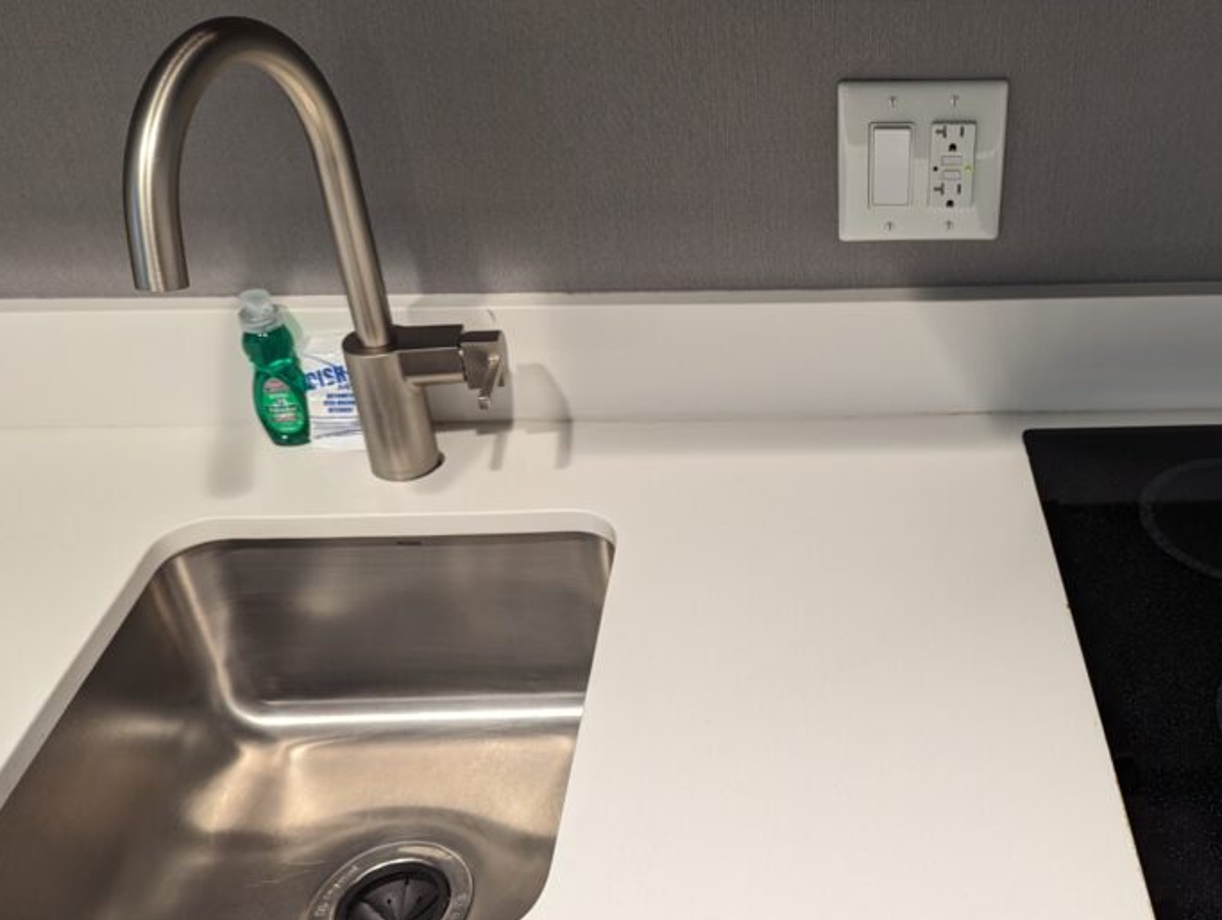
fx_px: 1272
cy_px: 504
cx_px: 862
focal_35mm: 36
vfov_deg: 39.7
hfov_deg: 49.9
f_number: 1.85
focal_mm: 6.81
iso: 107
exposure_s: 1/40
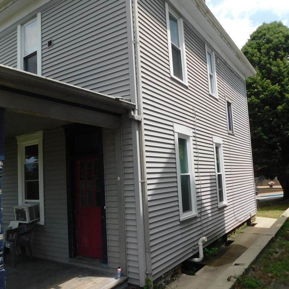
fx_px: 283
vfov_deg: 54.0
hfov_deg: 53.9
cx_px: 130
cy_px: 152
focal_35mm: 30
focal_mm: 4
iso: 125
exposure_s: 1/1250
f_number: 3
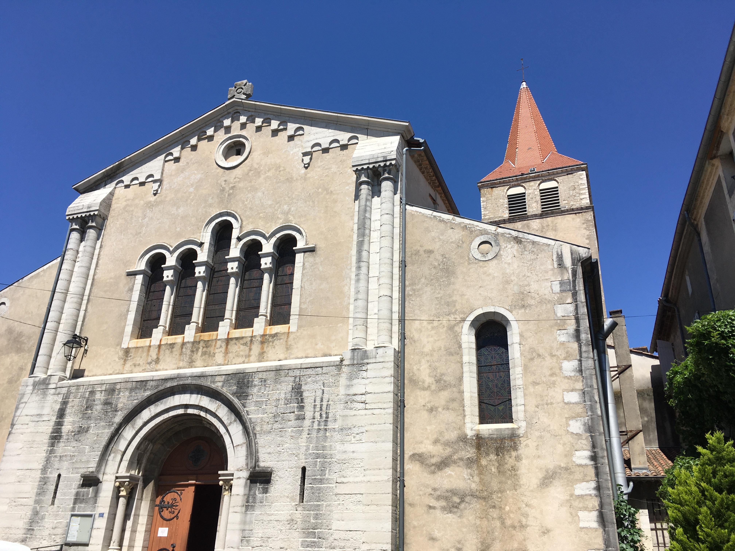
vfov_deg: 48.2
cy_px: 276
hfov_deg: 61.7
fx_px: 616
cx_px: 368
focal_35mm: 29
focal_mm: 4.15
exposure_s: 1/1538
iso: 25
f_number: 2.2
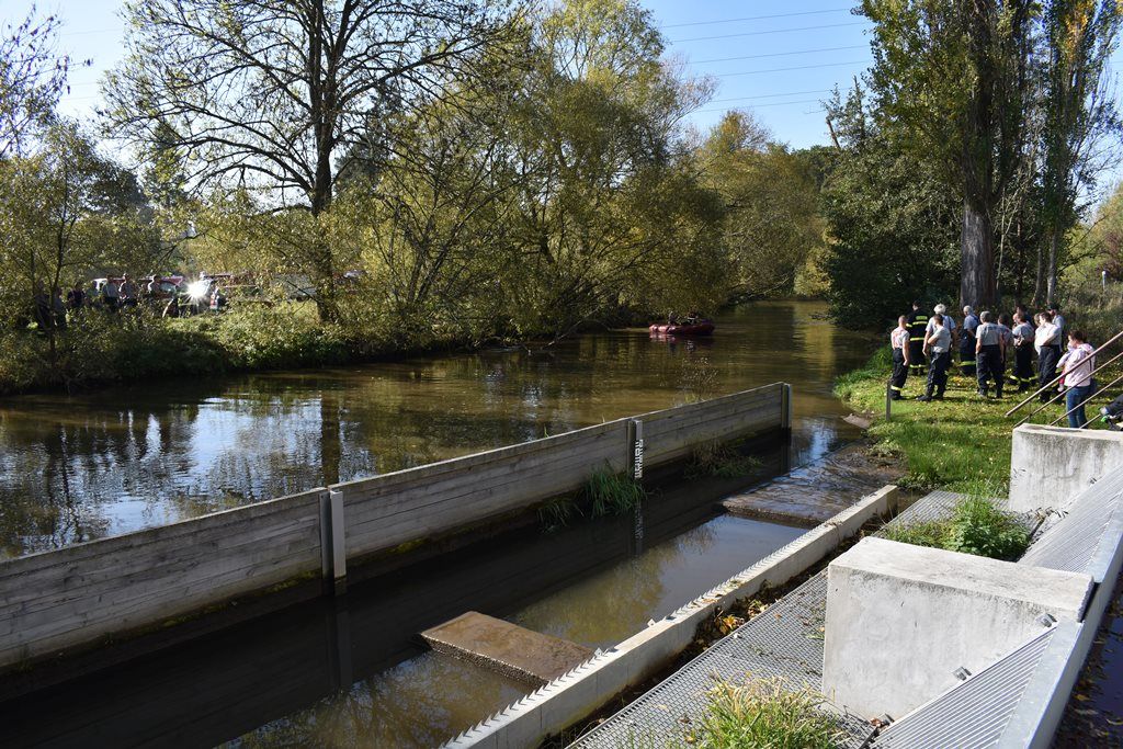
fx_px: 842
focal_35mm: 27
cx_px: 562
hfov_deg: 67.4
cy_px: 374
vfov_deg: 47.9
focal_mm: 18
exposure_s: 1/200
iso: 100
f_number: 7.1
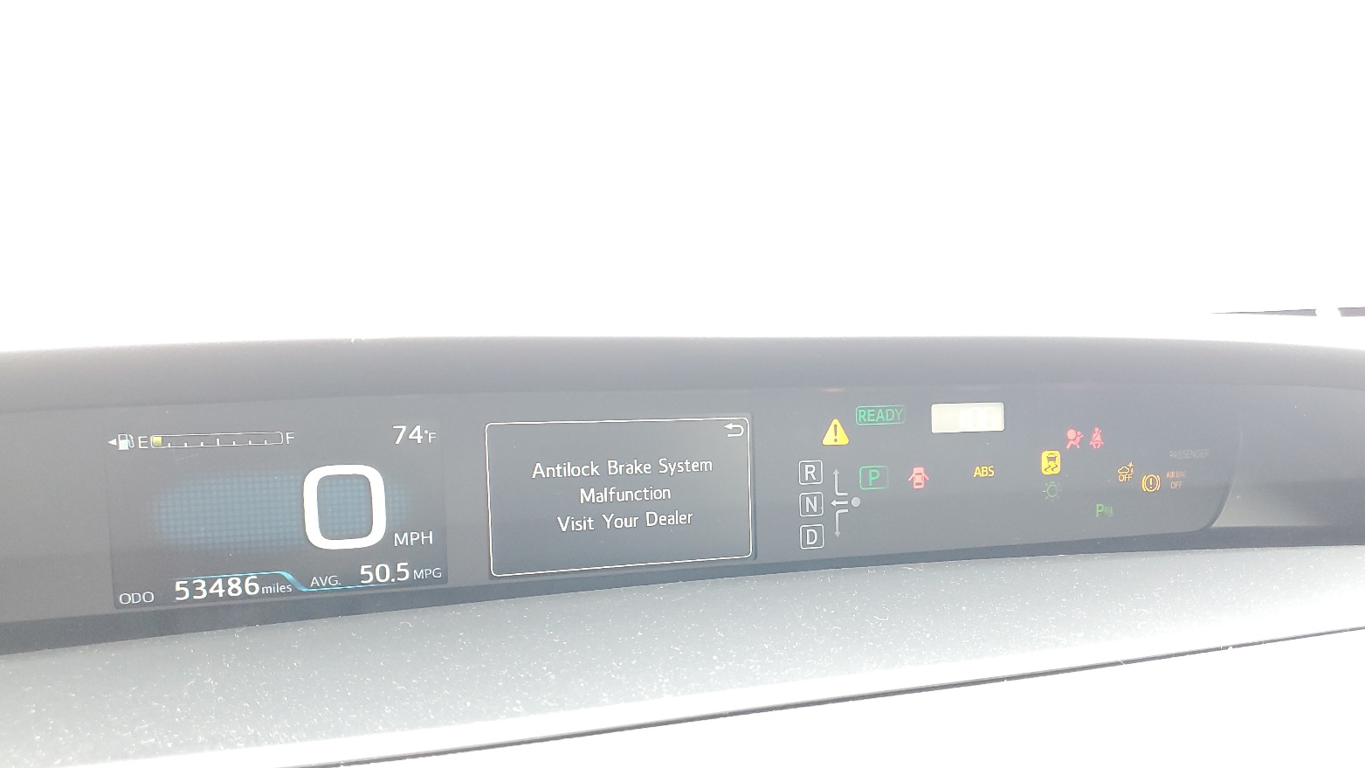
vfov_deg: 39.9
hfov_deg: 66.1
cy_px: 487
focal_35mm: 29
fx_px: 1050
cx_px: 698
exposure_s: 1/60.2
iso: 233
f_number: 1.5
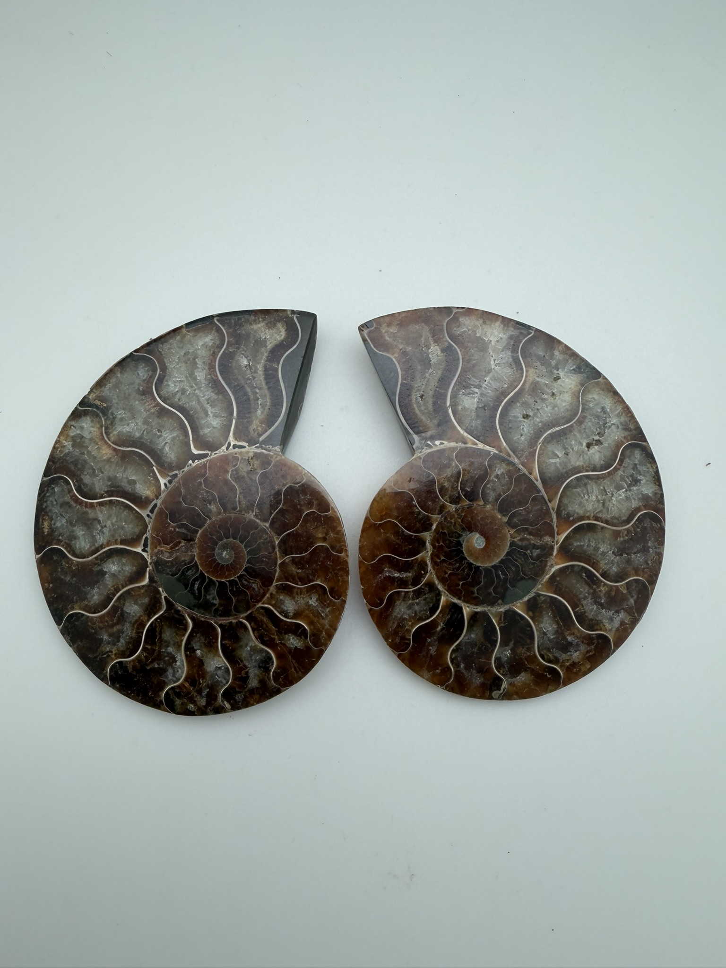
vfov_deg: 71.6
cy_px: 484
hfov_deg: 56.8
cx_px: 363
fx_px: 671
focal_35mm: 24
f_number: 2.2
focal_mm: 2.22
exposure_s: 1/120
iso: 50
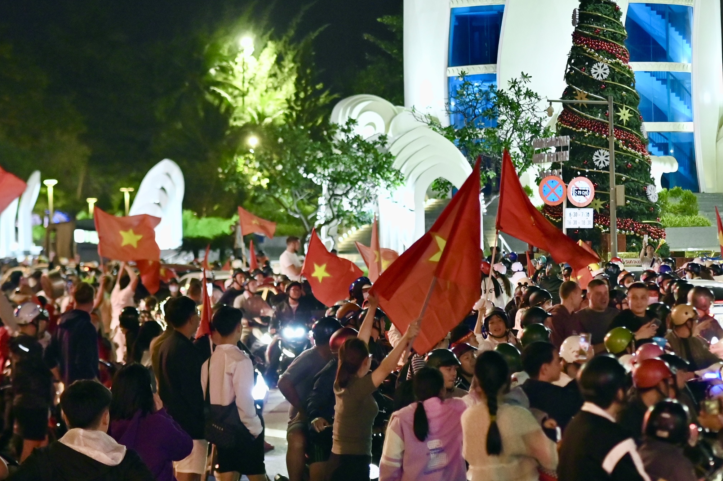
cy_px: 106
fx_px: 3172
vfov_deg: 8.7
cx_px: 487
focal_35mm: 158
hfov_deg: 13.0
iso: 1600
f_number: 2.8
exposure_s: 1/125
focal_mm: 70
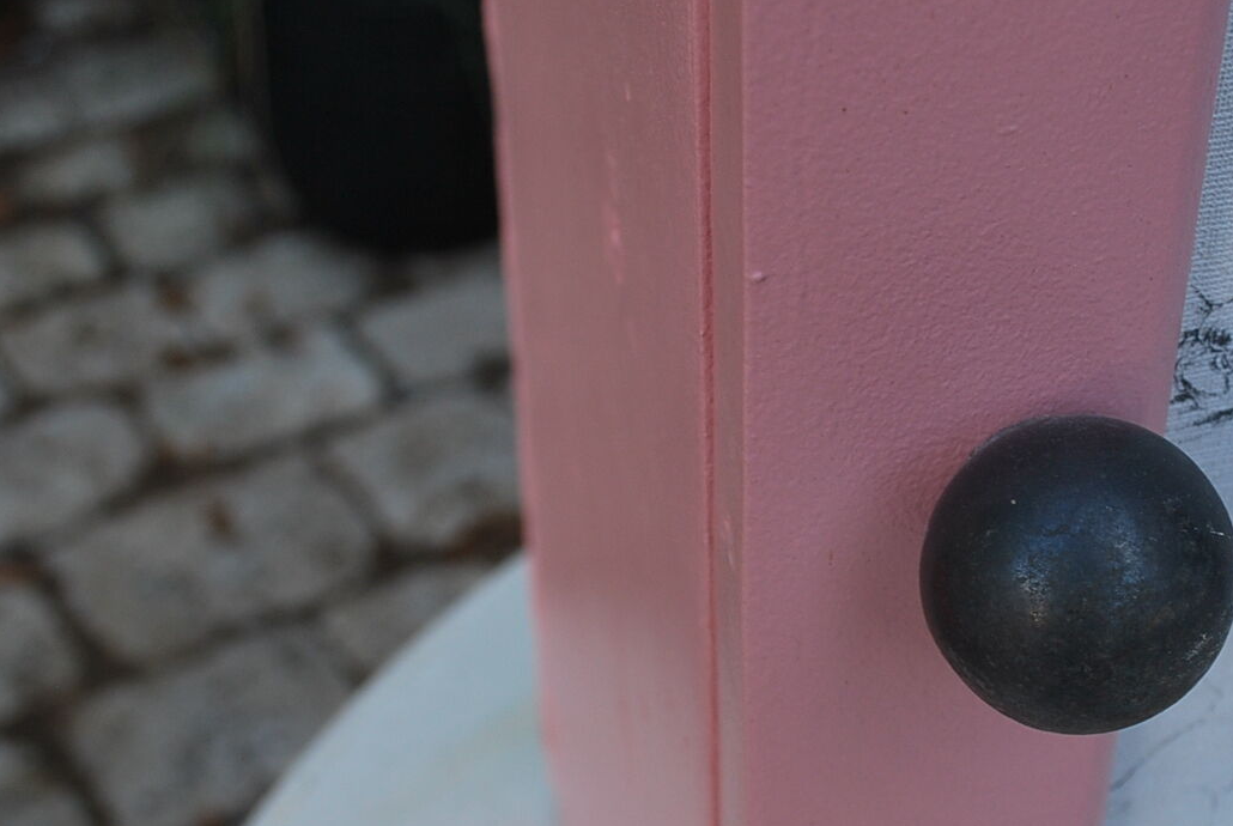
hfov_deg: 31.6
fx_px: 2127
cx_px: 962
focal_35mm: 62
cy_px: 514
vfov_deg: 21.9
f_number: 5.6
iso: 200
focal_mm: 22
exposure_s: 1/125
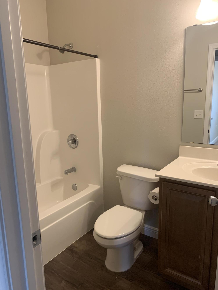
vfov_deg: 67.3
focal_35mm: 26
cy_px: 145
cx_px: 109
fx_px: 218
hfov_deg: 53.1
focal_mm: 4.25
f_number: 1.8
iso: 250
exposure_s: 1/60
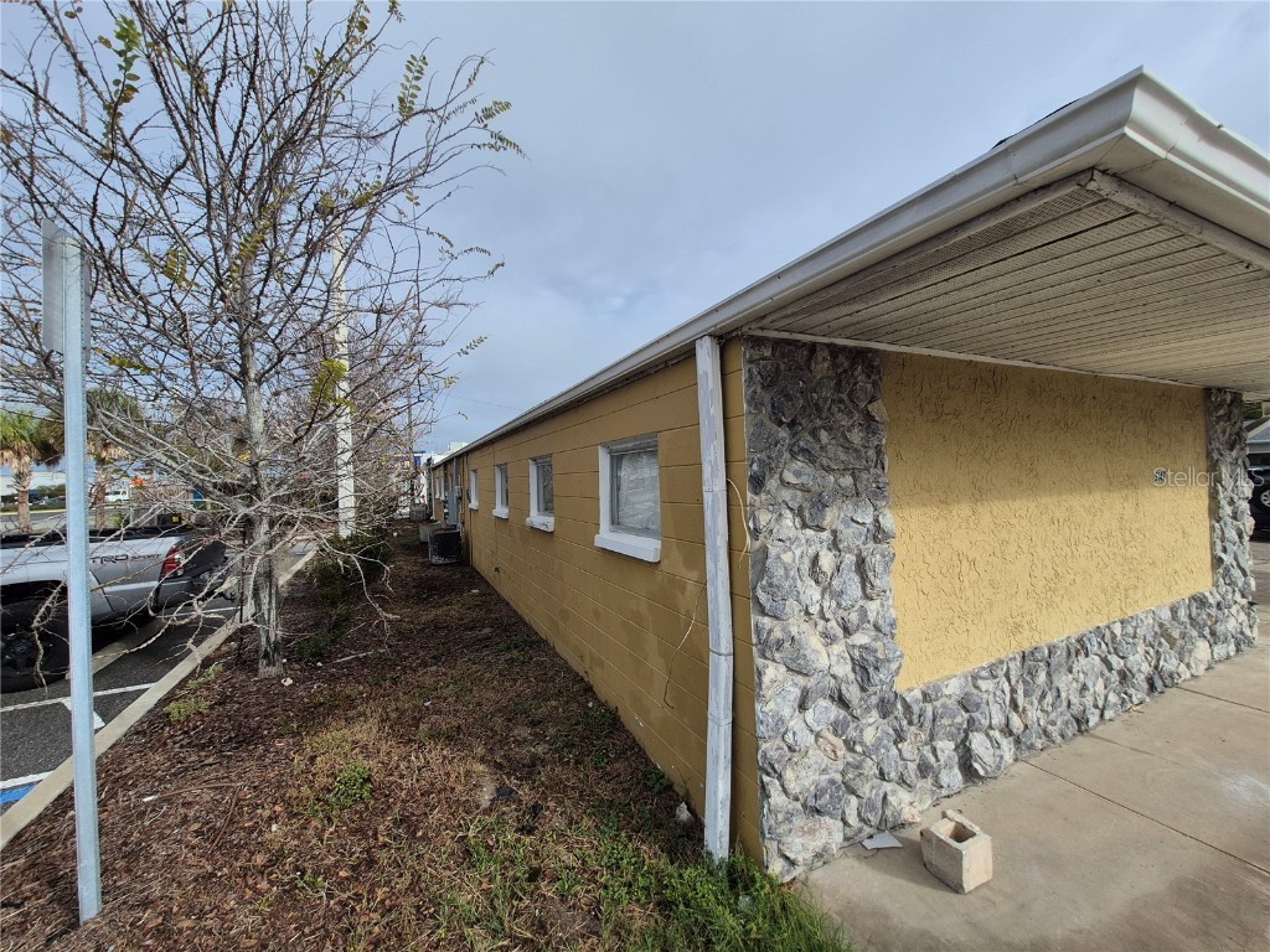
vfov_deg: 89.9
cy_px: 476
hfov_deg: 106.2
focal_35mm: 13
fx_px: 477
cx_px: 635
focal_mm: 1.74
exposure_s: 1/2248
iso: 50
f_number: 2.2
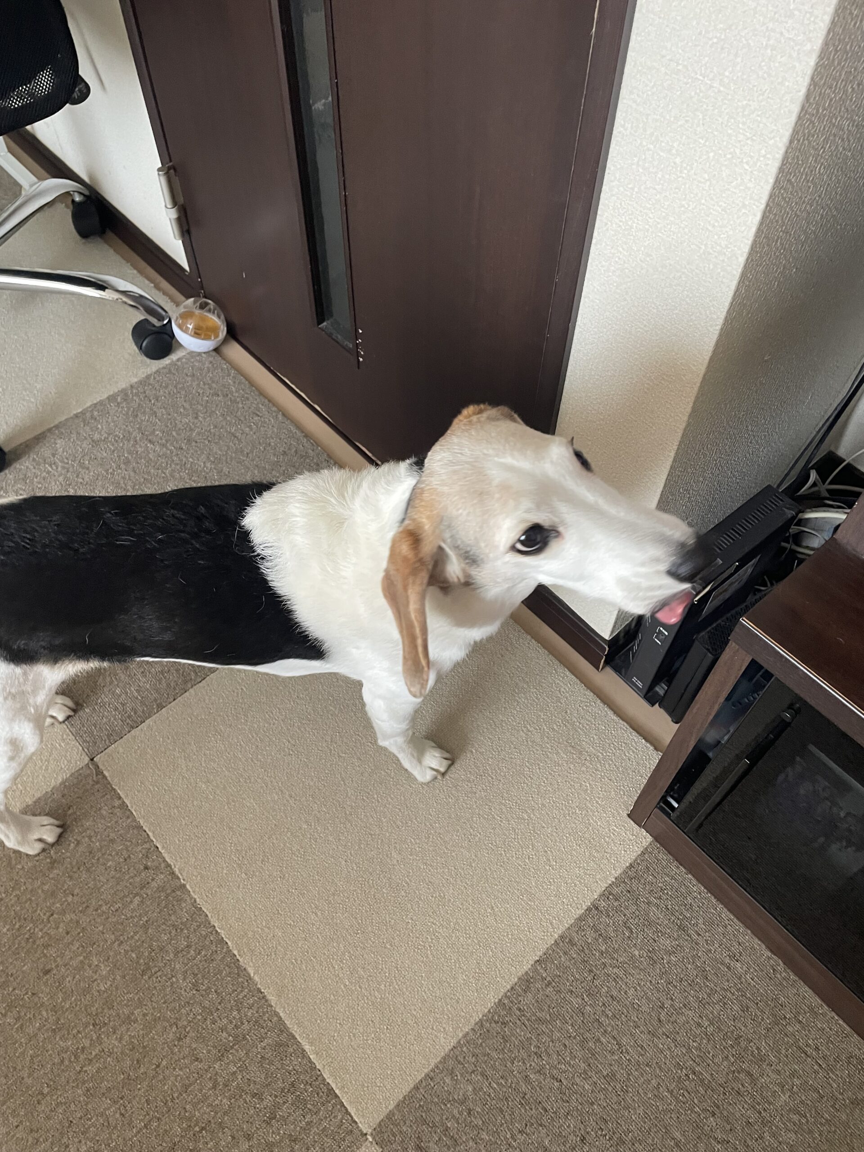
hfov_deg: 53.1
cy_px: 576
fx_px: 865
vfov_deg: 67.3
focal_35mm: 26
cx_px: 432
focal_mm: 4.2
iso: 250
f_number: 1.6
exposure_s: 1/60
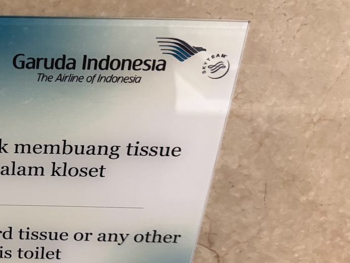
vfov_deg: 28.0
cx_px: -25
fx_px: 526
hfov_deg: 32.8
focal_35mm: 52
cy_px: 140
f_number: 1.78
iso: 500
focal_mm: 6.76
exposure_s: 1/50
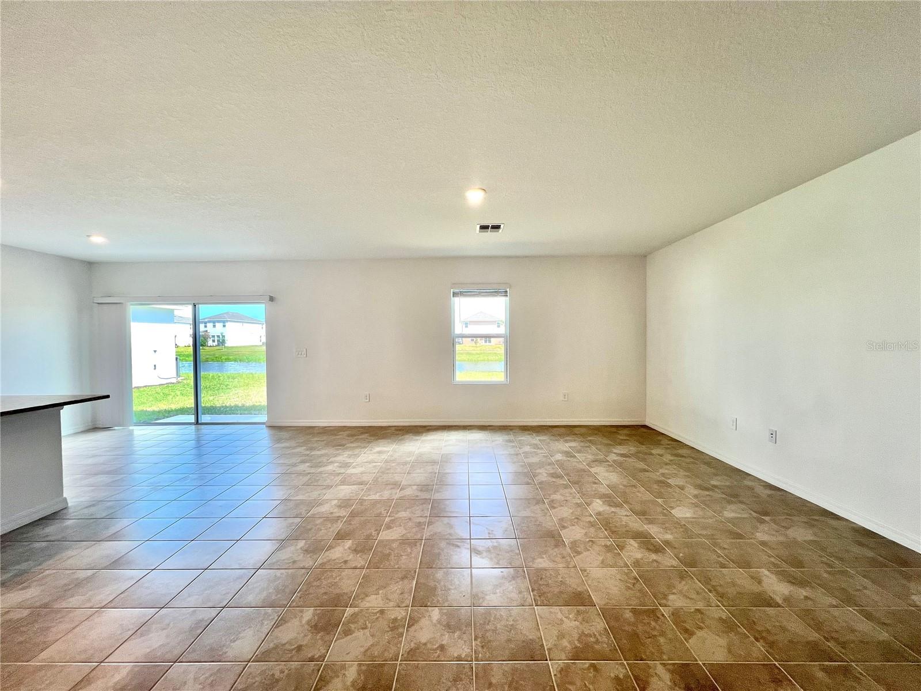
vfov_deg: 89.9
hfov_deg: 106.2
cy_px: 346
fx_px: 346
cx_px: 460
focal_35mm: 13
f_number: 1.8
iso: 64
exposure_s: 1/120
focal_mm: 1.57
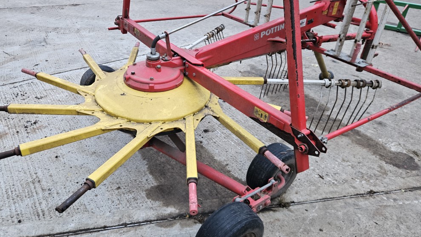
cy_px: 108
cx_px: 204
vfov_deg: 44.3
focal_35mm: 26
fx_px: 290
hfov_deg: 71.9
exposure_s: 1/100
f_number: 1.8
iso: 400
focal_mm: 5.4
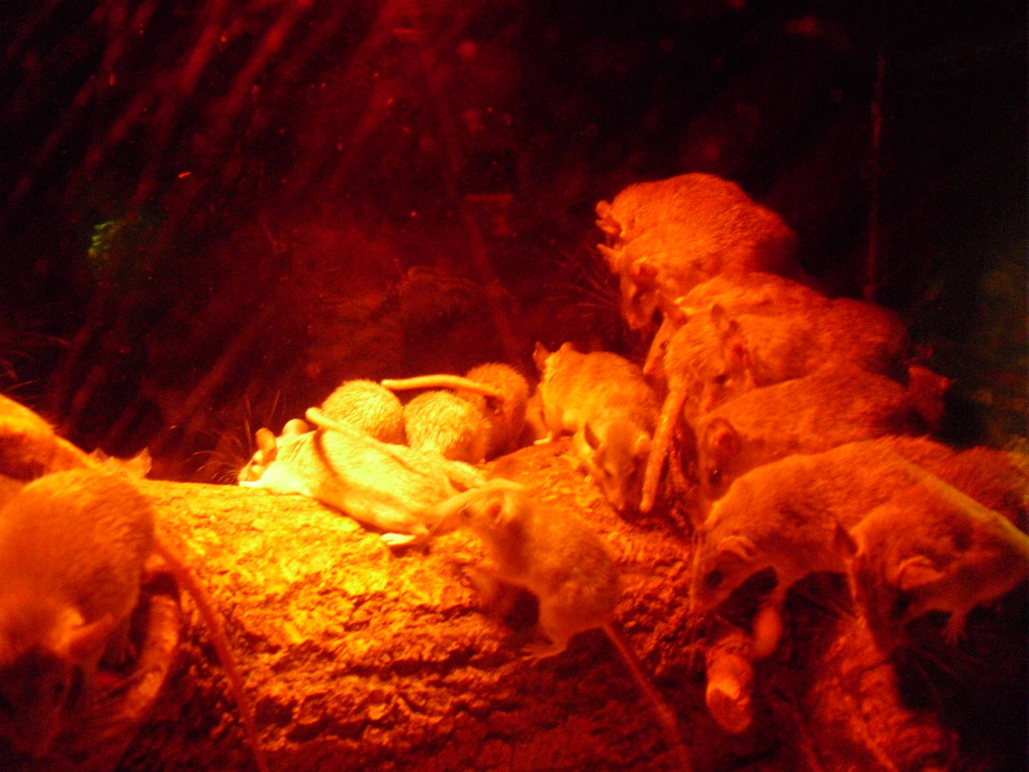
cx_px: 514
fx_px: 1070
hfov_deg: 51.4
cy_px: 386
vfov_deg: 39.7
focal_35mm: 36
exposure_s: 1/20
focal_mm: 6.3
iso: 800
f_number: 3.1
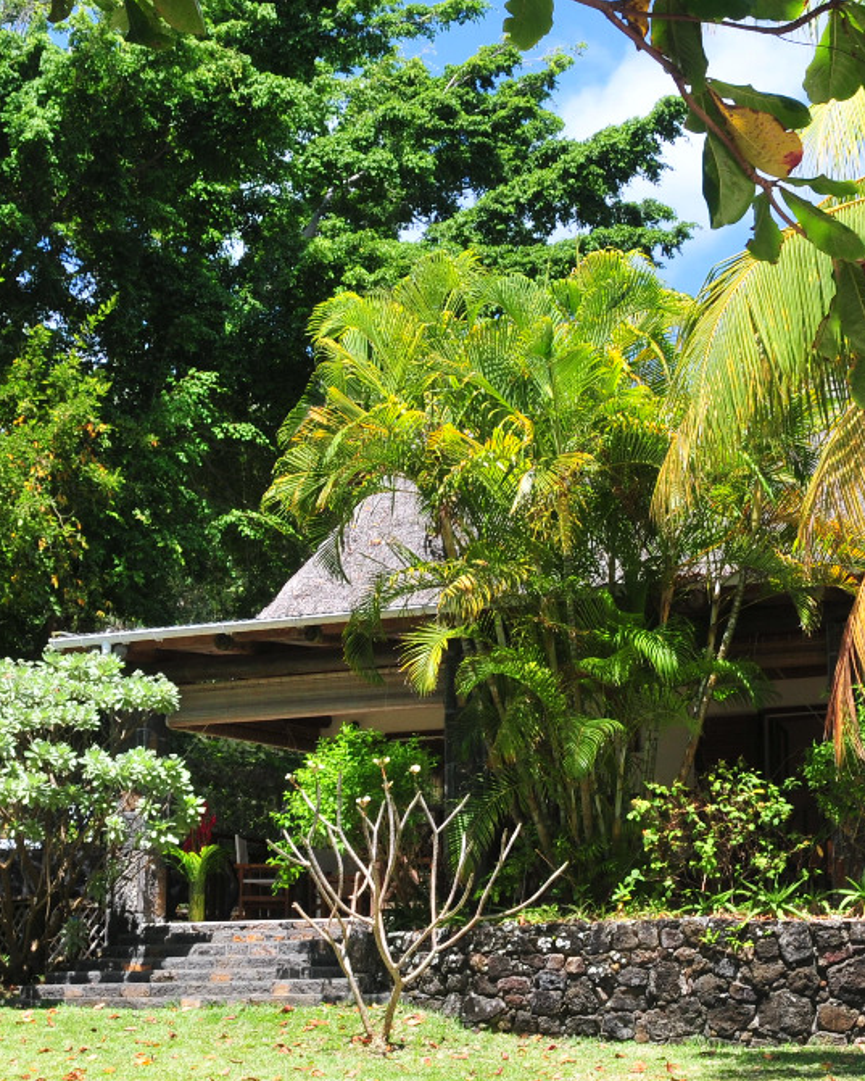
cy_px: 533
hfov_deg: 20.4
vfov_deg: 25.4
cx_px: 482
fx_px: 2400
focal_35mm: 75
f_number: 7.1
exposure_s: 1/60
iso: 200
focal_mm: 22
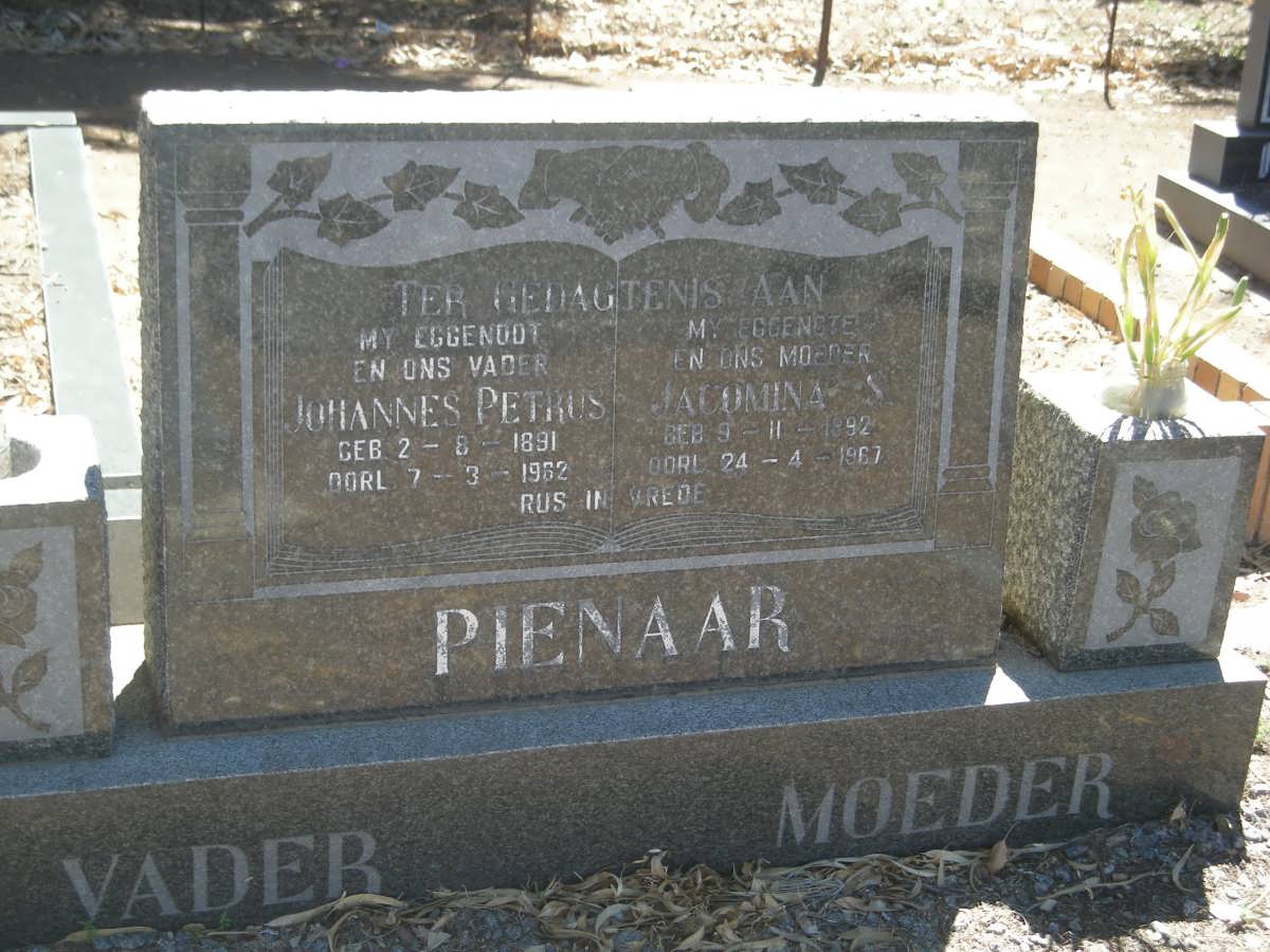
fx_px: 2238
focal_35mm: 61
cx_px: 635
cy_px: 476
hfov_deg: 31.7
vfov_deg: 24.0
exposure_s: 1/112
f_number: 3.5
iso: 50
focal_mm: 9.9
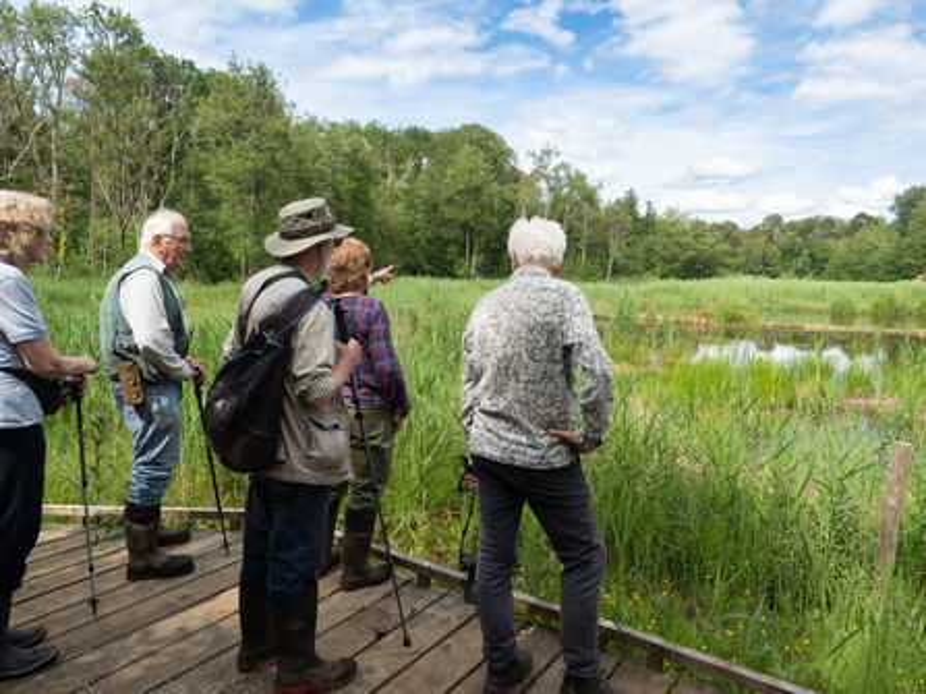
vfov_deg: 56.8
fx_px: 642
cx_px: 463
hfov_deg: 71.6
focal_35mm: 24
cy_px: 347
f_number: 5.6
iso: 200
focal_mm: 12
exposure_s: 1/400
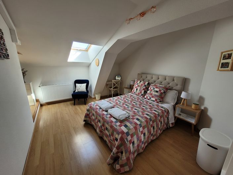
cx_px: 116
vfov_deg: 89.9
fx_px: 87
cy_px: 88
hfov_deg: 106.2
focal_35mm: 13
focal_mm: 1.74
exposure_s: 1/50
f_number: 2.2
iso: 64
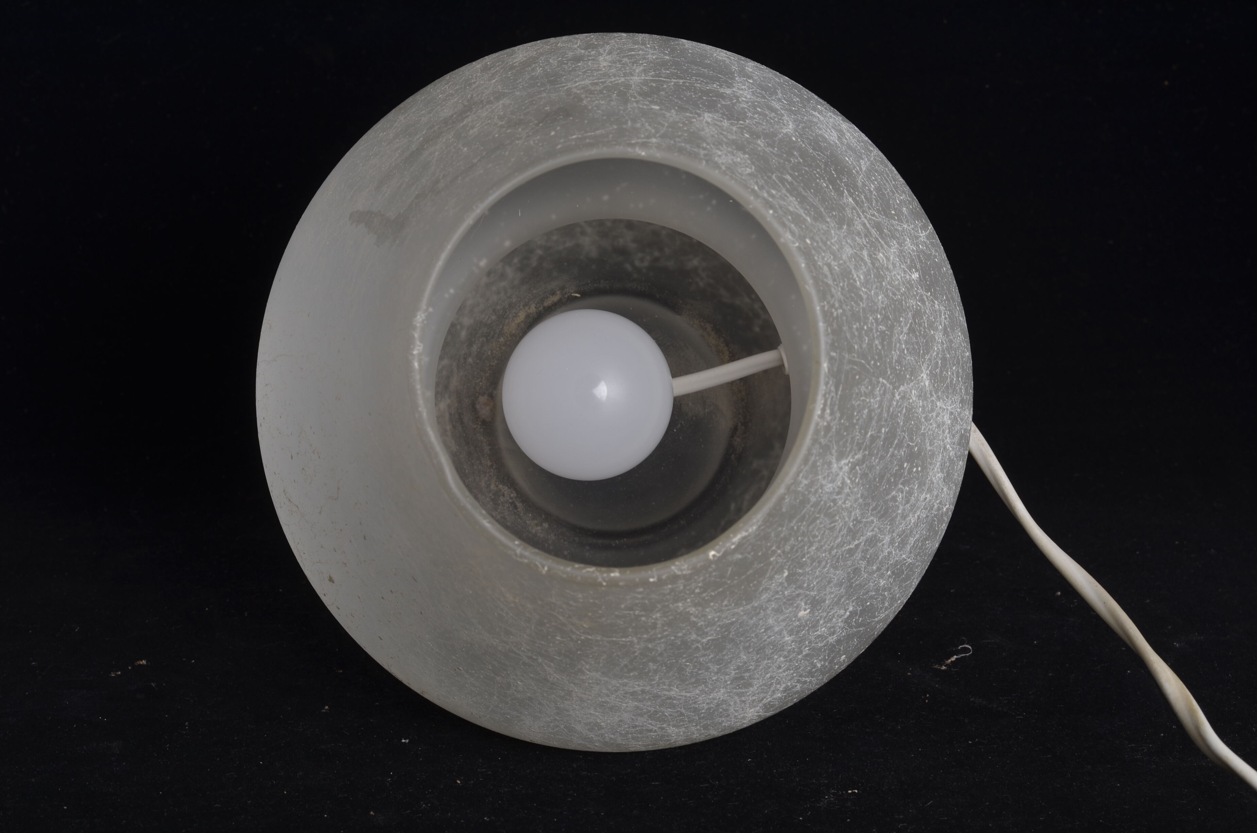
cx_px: 628
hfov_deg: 27.0
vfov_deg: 18.1
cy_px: 416
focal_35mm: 75
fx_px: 2613
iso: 100
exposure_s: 1/125
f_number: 11
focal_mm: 50
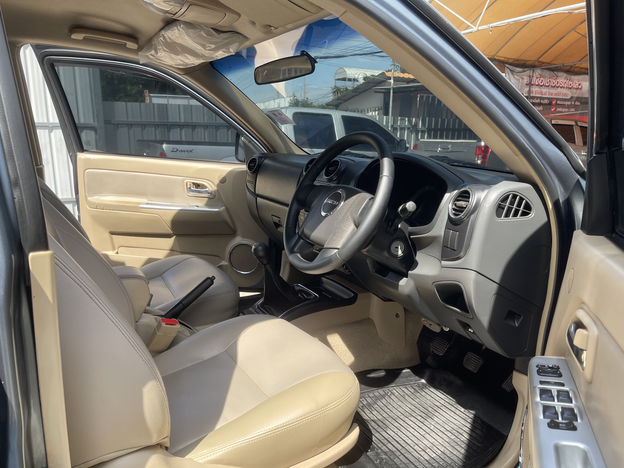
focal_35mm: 25
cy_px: 234
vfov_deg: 54.9
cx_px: 312
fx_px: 451
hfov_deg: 69.4
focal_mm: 5.1
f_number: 1.6
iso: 32
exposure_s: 1/676
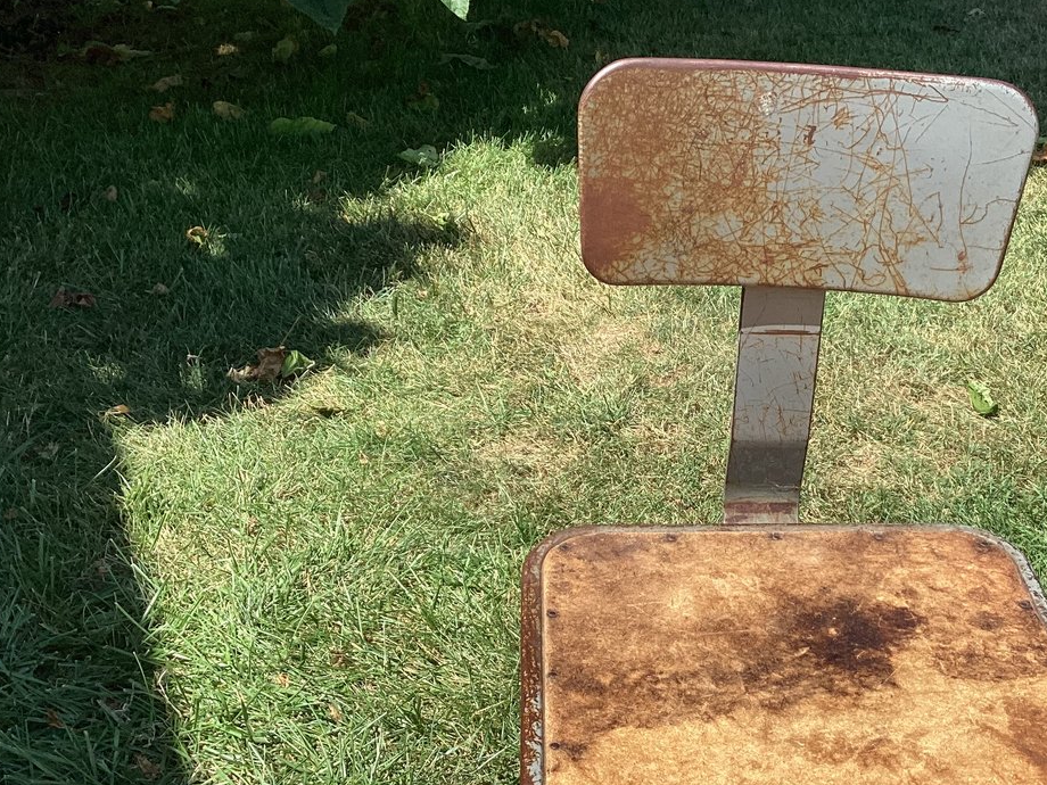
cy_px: 523
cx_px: 718
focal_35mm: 51
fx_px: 1543
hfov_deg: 37.0
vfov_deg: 28.4
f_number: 2.4
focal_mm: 3.3
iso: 25
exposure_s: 1/762
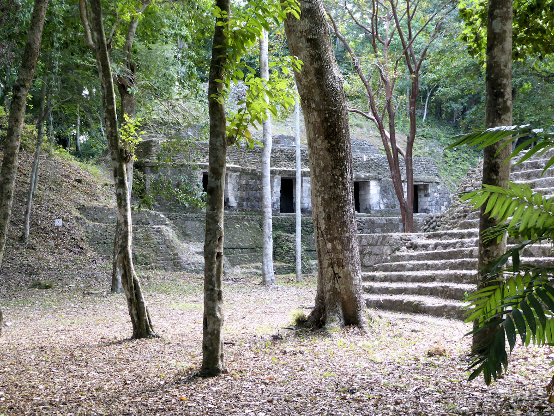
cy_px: 208
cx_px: 277
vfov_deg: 29.1
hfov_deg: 38.2
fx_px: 800
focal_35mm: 50
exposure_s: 1/60
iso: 400
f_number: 4.1
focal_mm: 9
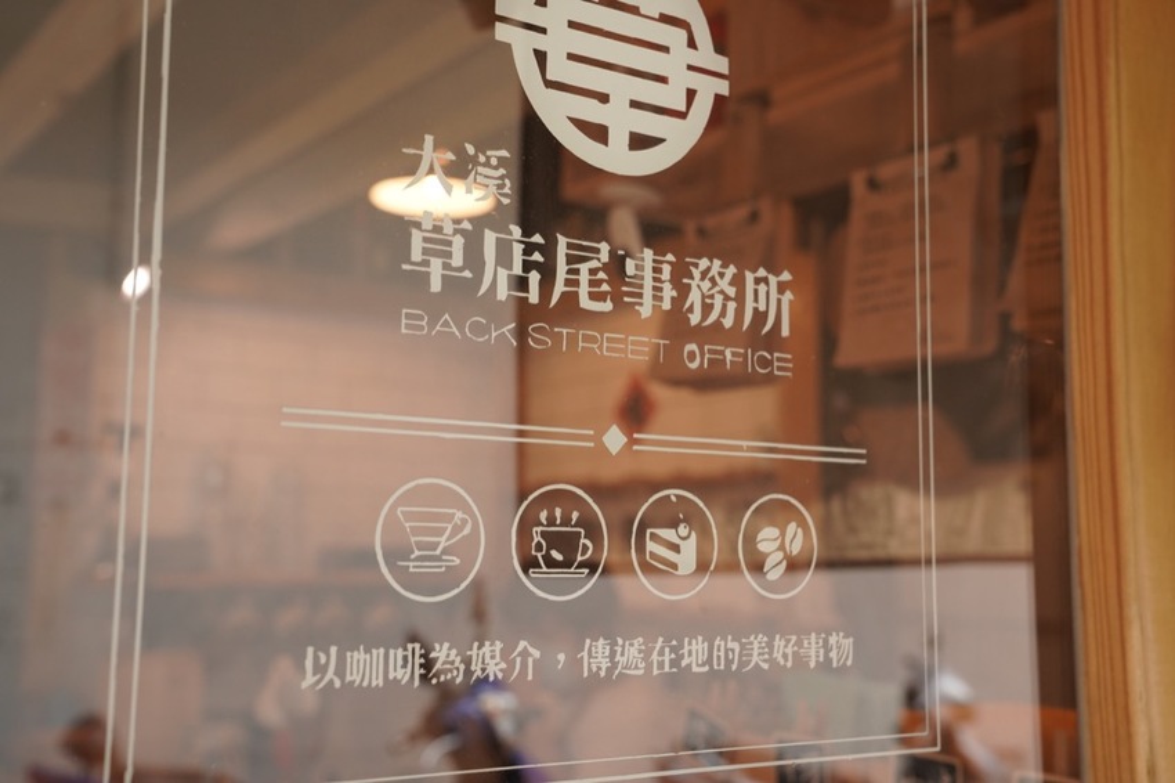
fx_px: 1403
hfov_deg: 45.4
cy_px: 392
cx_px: 588
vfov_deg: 31.2
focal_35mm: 43
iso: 1000
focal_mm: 43
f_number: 5
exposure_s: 1/125
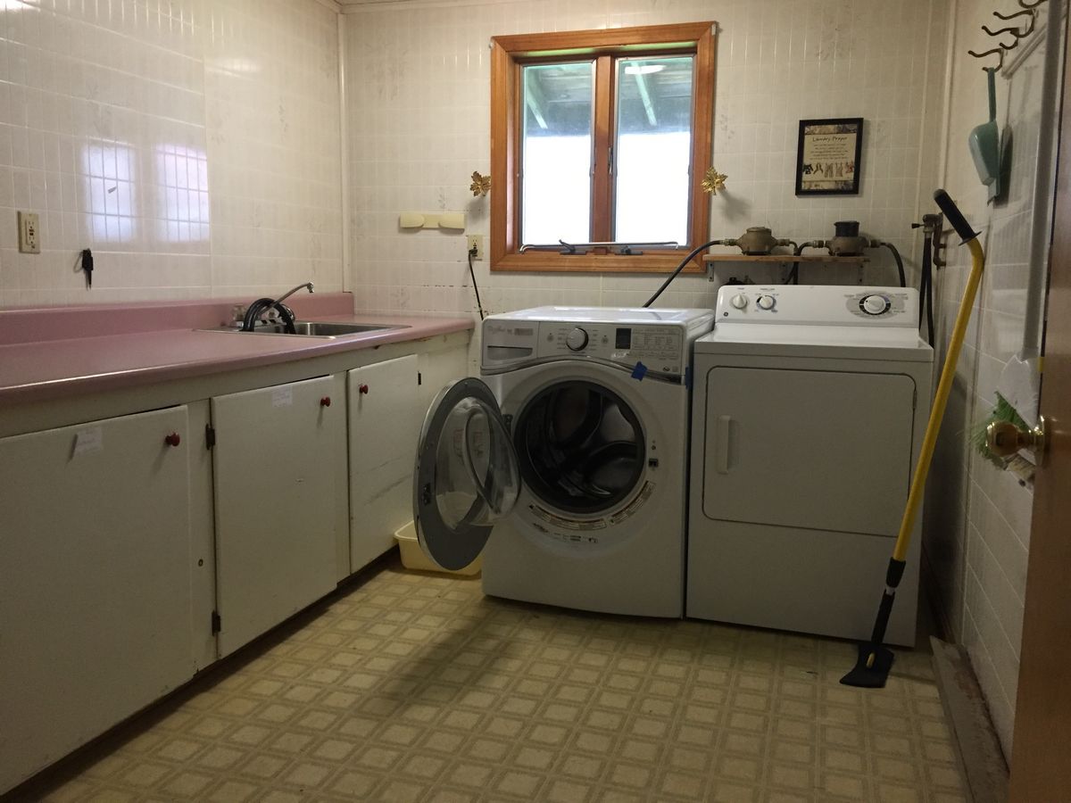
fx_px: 897
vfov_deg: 48.2
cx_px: 536
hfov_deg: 61.7
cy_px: 402
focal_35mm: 29
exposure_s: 1/30
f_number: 2.2
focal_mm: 4.15
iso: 200
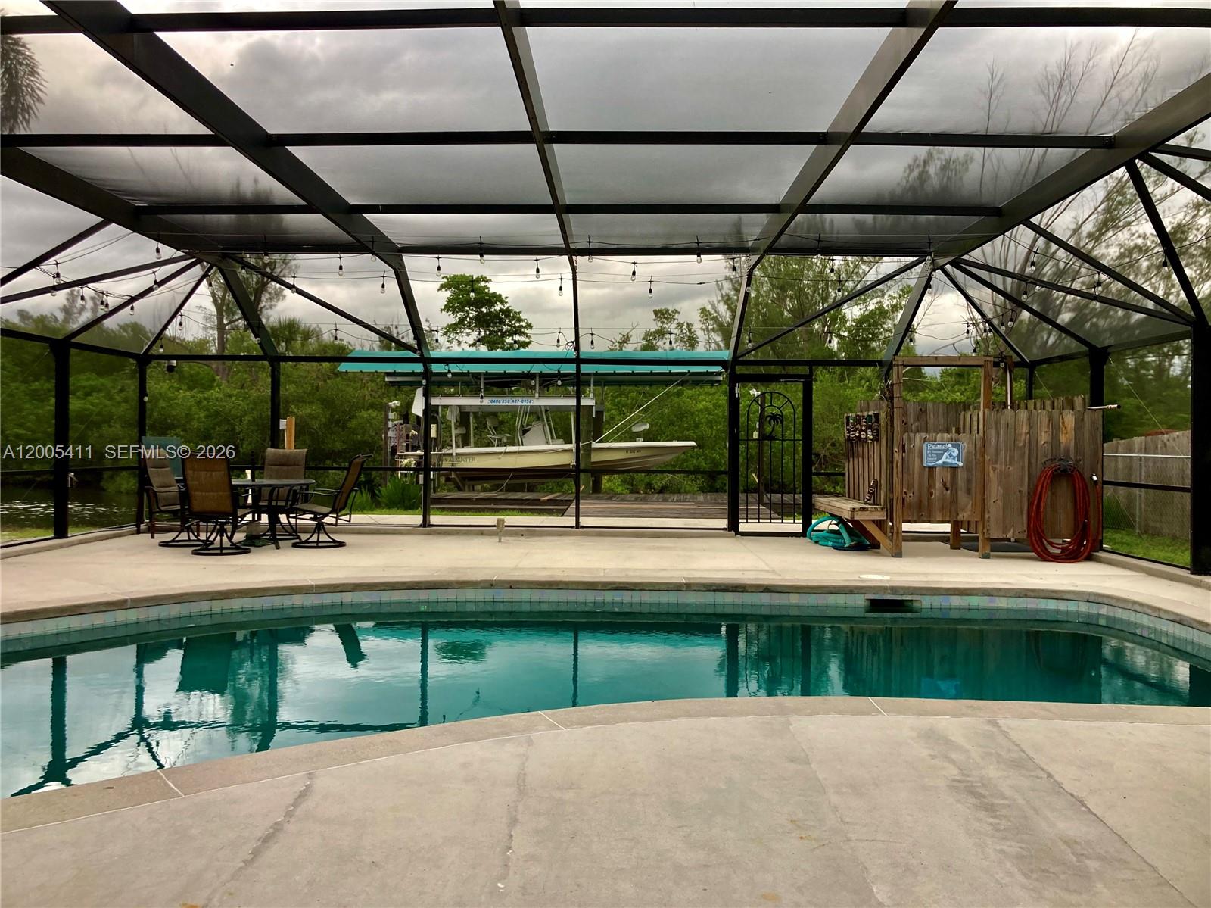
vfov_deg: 49.7
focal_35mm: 28
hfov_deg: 63.5
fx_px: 979
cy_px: 454
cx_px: 606
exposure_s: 1/60
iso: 40
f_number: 1.8
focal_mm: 3.99
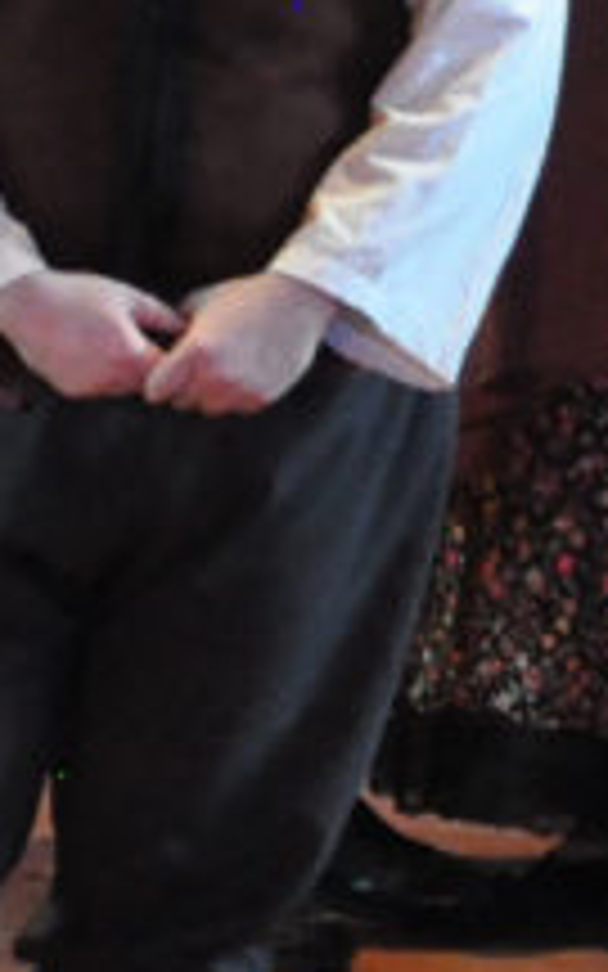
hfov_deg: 1.5
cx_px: -1774
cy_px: 376
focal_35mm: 891
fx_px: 23618
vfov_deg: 2.4
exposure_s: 1/50
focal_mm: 105
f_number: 4.8
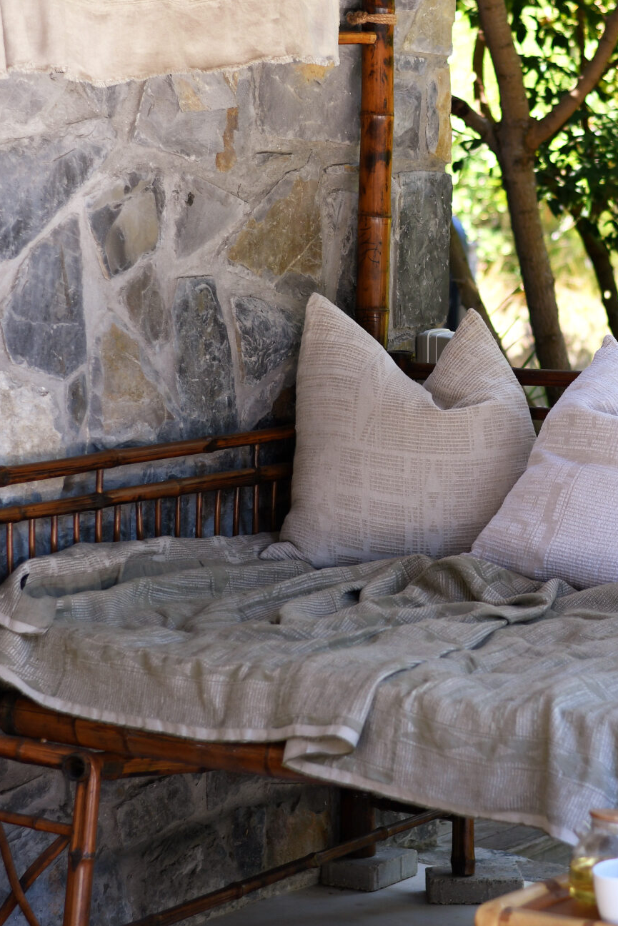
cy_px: 399
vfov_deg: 18.4
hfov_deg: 12.3
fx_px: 2857
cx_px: 448
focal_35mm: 111
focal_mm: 50
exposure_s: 1/800
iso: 250
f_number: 2.2
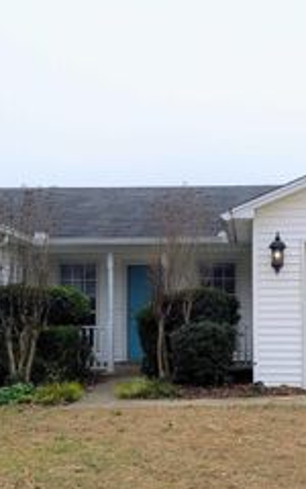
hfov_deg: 24.2
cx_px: 216
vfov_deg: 37.9
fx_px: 707
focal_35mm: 53
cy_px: 310
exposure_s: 1/967
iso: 48
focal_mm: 6.81
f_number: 1.85
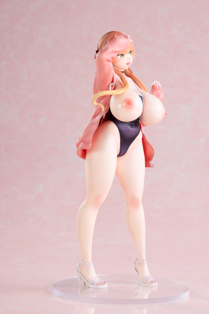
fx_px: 980
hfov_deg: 12.2
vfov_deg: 18.2
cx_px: 104
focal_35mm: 112
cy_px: 157
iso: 100
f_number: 10
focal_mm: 75
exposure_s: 1/160
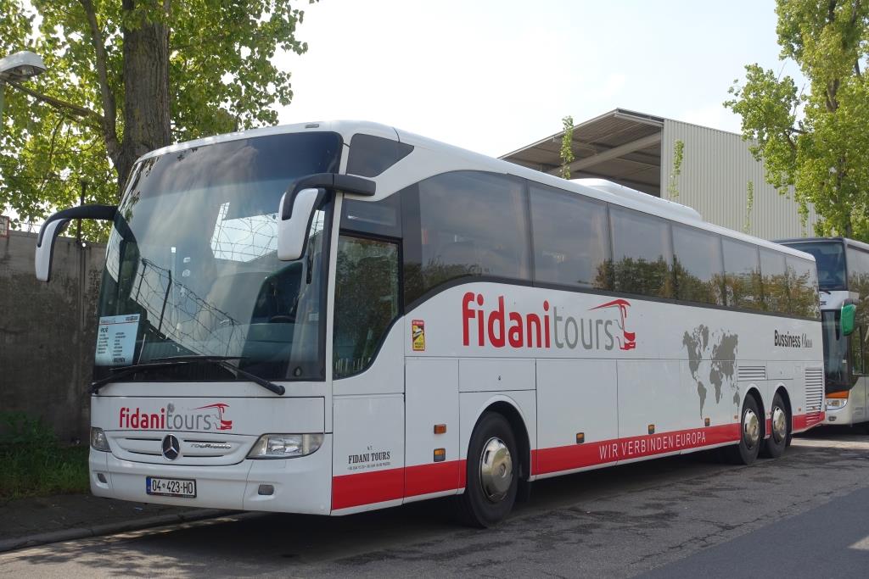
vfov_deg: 29.9
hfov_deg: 43.6
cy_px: 290
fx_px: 1086
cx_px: 434
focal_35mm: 45
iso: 125
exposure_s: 1/800
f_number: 4
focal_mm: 16.39
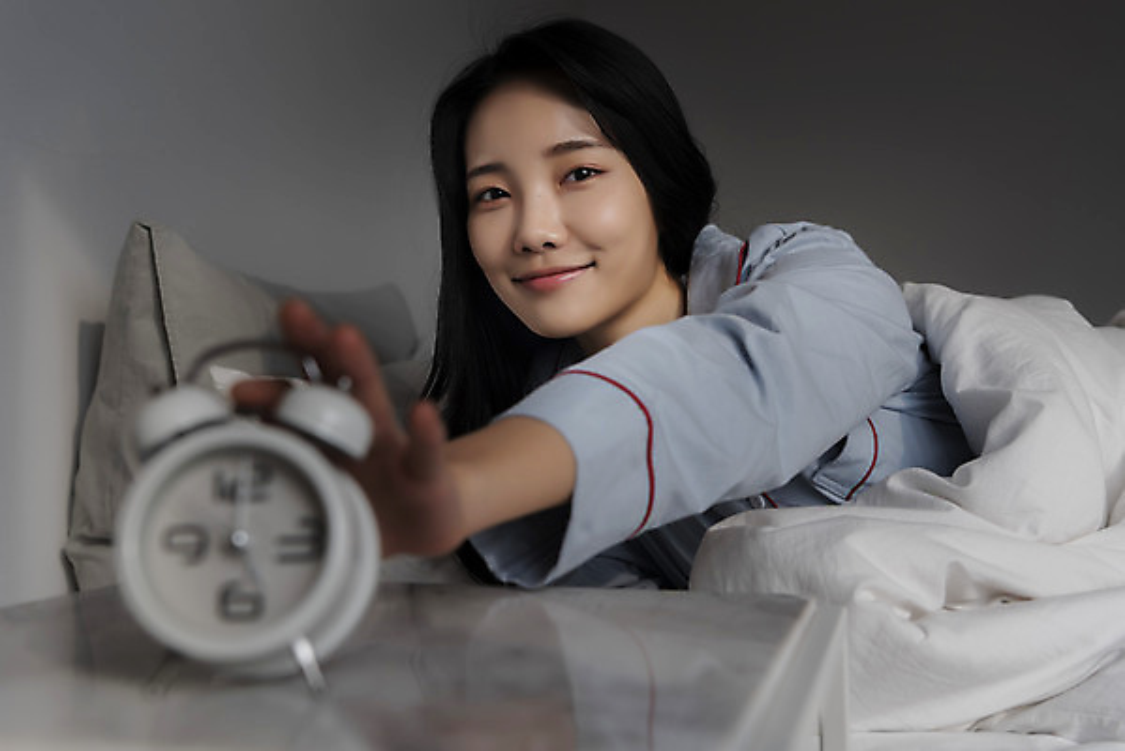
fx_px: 1251
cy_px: 376
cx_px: 562
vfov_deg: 33.4
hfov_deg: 48.4
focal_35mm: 40
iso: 200
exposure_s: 1/125
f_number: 4.5
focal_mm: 40
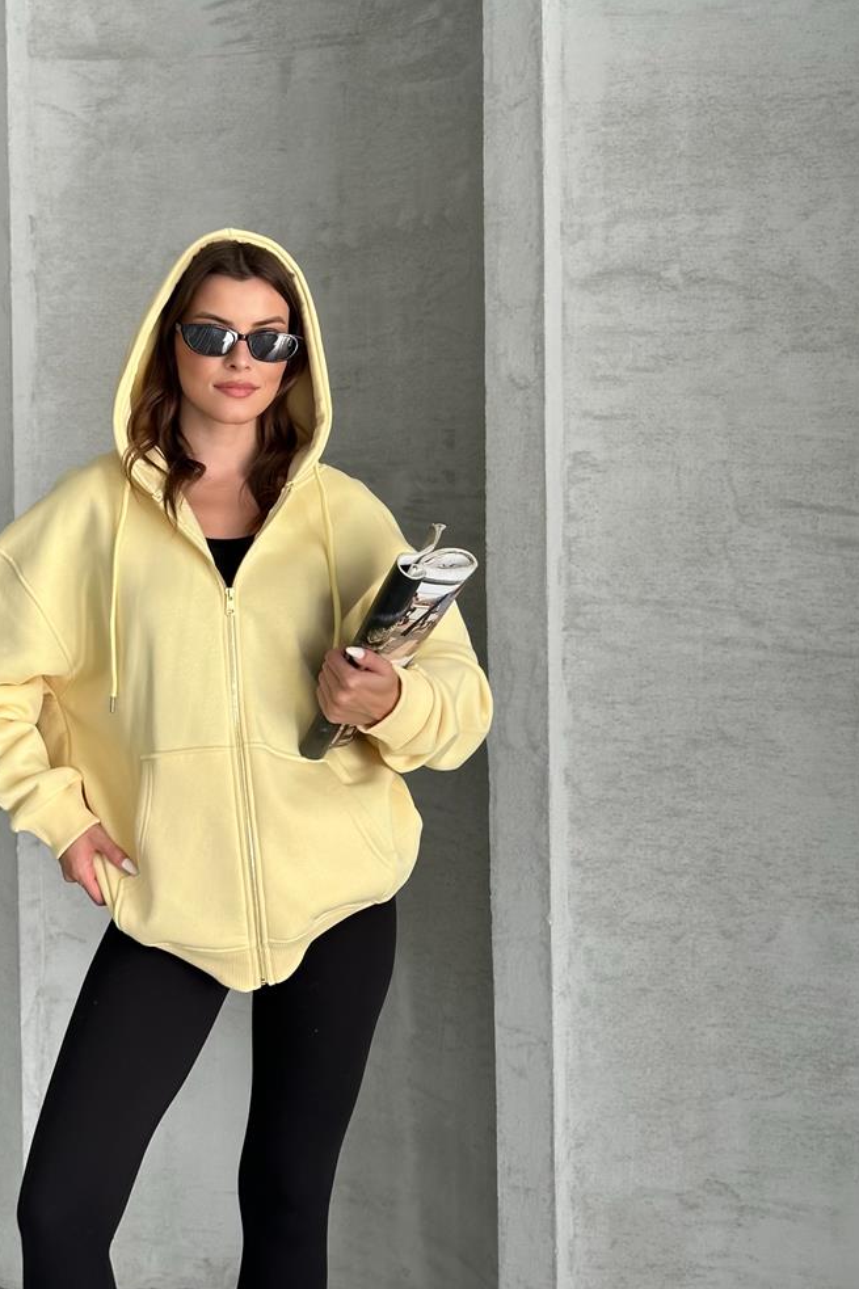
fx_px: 2327
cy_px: 460
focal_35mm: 65
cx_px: 245
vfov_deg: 30.8
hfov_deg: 20.8
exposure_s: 1/182
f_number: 1.78
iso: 64
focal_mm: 6.86
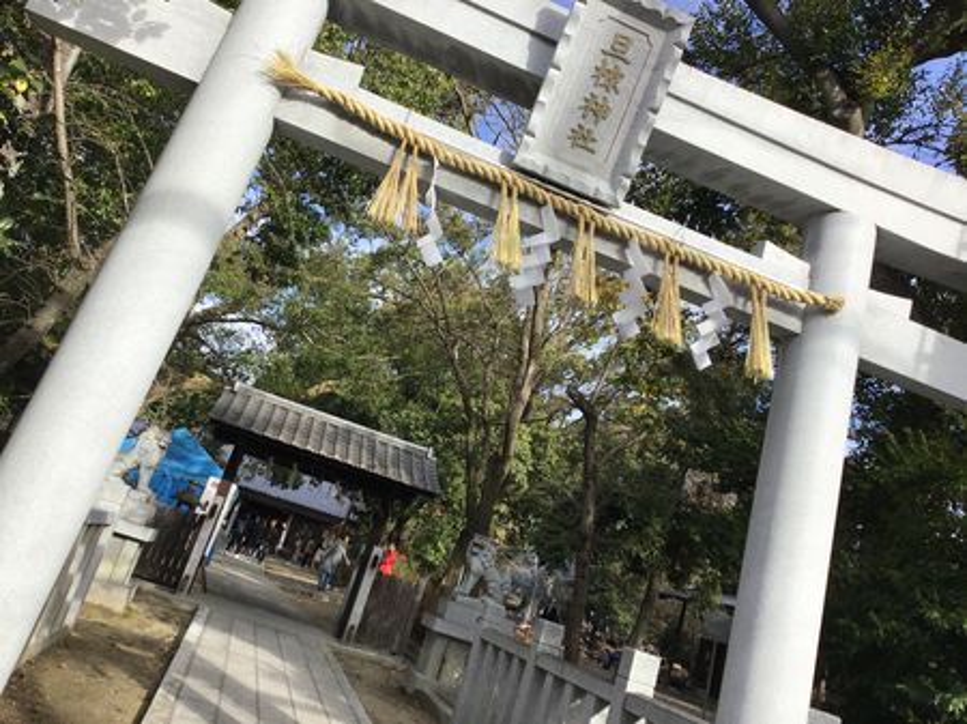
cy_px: 362
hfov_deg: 58.4
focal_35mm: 31
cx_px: 484
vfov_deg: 45.4
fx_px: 866
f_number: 2.4
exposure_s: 1/708
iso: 25
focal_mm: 3.3
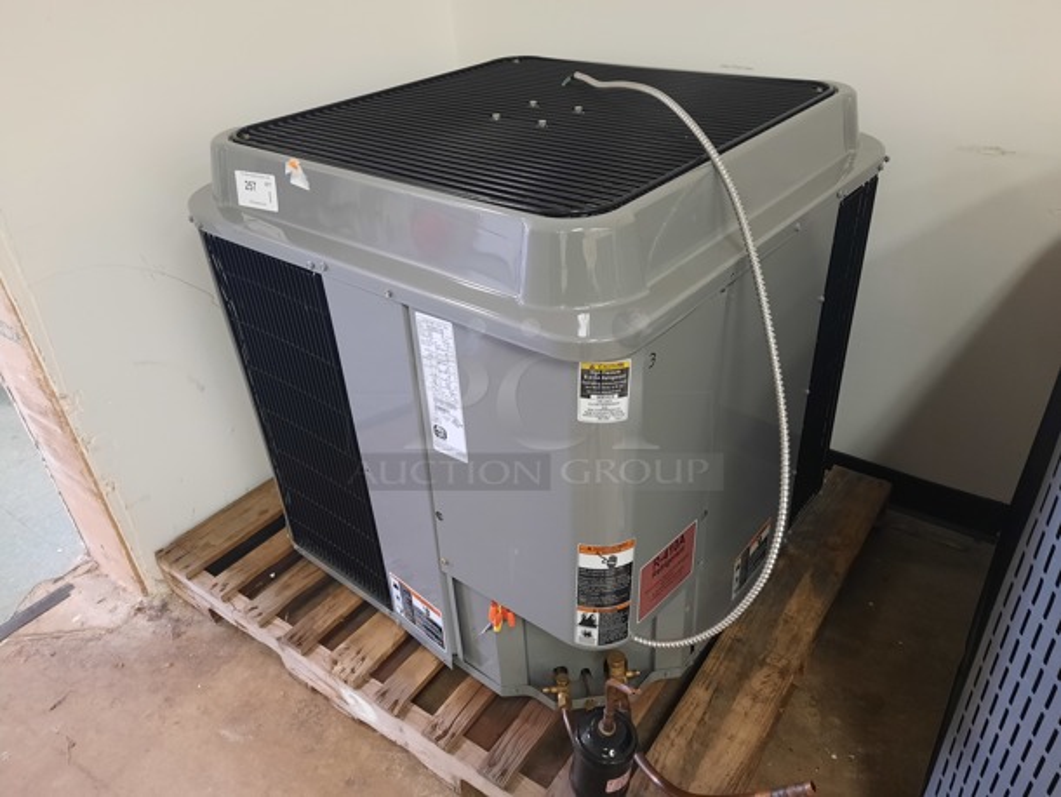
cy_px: 398
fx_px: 767
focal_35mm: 25
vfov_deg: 54.9
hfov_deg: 69.4
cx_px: 530
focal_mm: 4.6
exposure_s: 1/30
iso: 320
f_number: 2
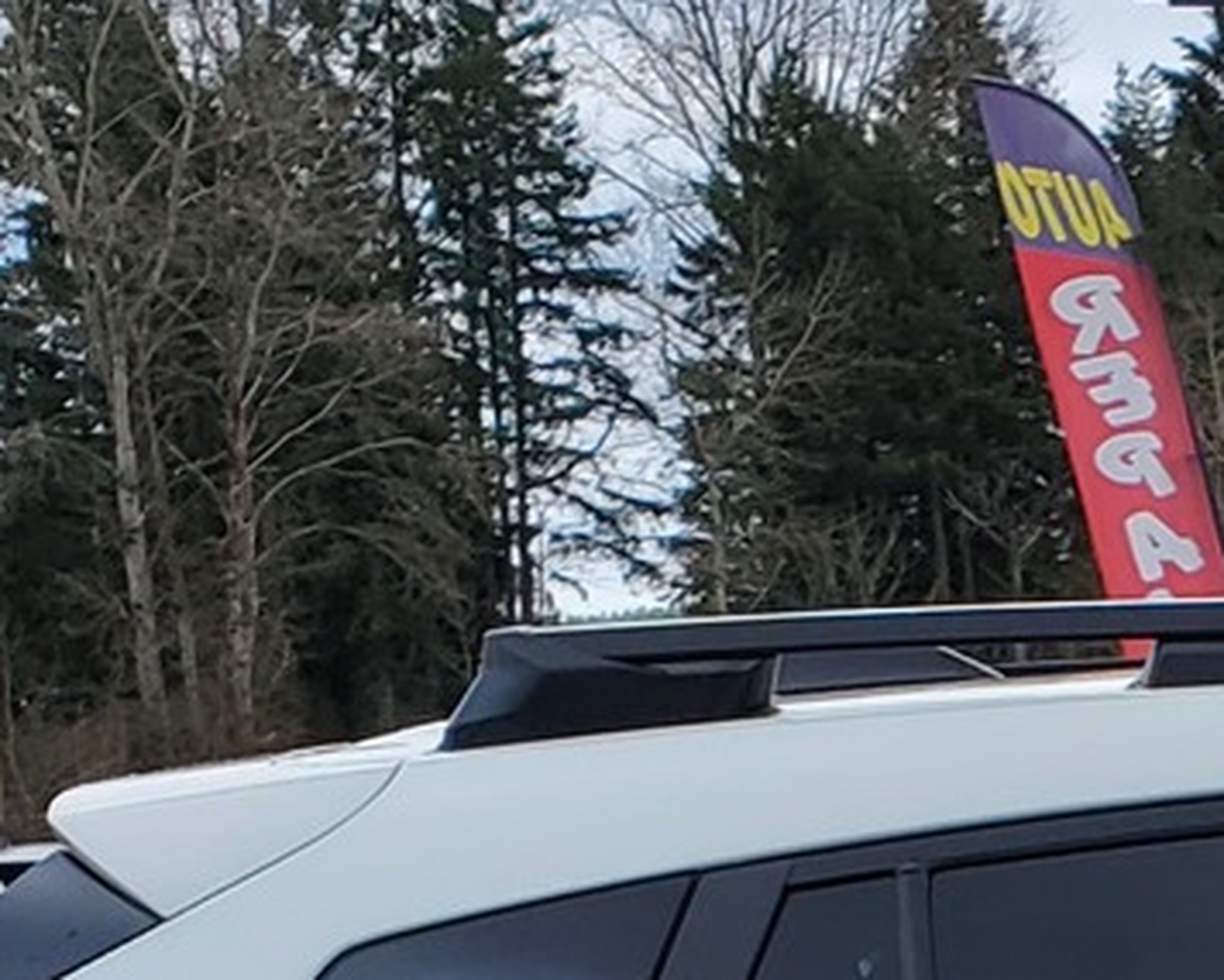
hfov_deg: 11.9
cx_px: 2362
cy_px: 1915
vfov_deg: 9.9
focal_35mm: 146
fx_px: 5290
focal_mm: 4.3
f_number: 2.4
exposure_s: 1/642
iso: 50
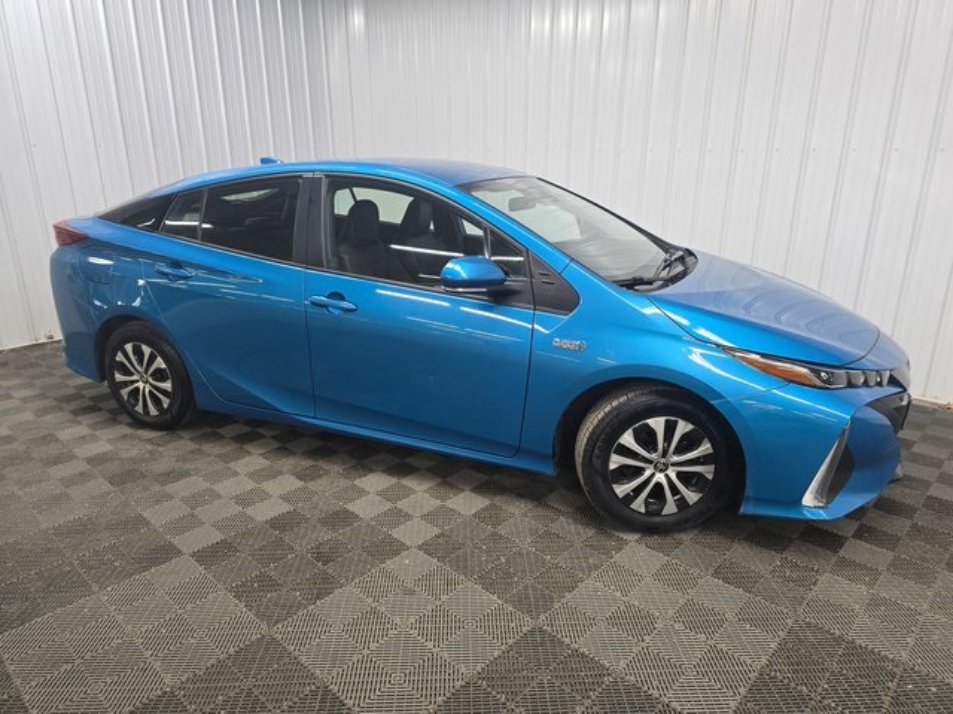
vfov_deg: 58.9
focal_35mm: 23
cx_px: 476
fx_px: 633
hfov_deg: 73.9
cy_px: 357
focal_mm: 6.3
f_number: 1.7
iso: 320
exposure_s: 1/120
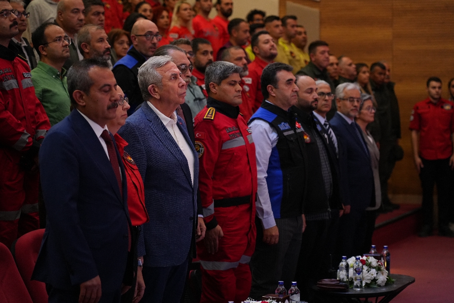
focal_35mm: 105
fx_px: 1324
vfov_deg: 13.0
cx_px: 227
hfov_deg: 19.5
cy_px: 152
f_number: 4
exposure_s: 1/100
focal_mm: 105
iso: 4000
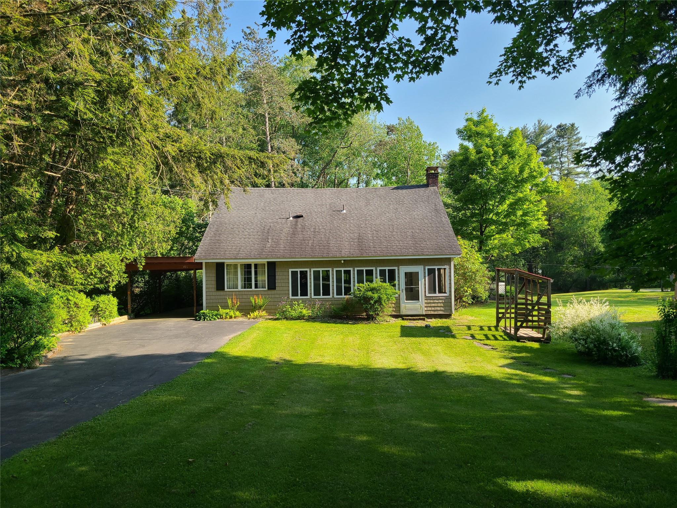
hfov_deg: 67.3
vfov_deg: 53.1
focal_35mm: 26
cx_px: 338
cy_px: 254
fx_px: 508
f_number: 1.8
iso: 40
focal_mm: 5.4
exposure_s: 1/854
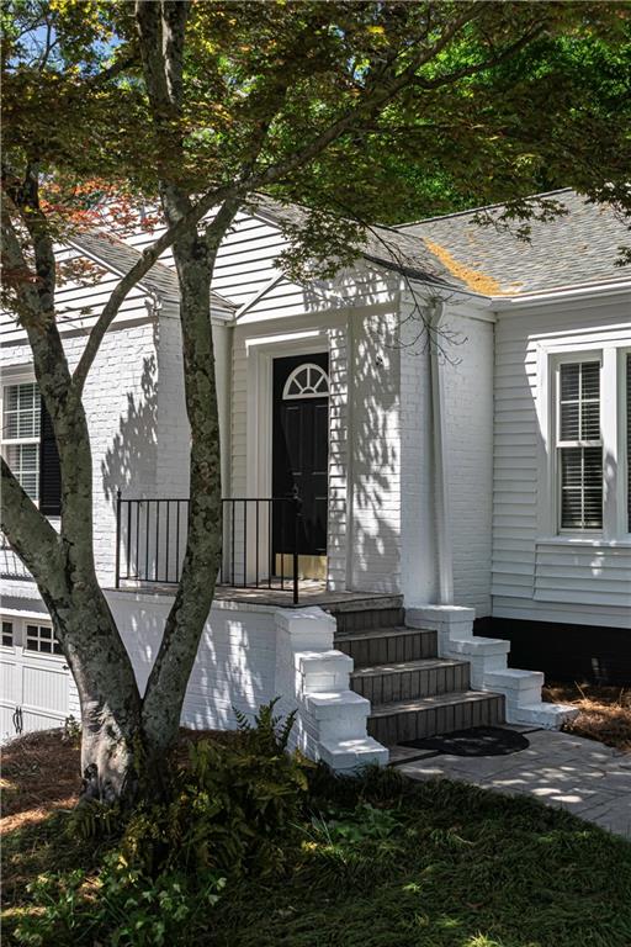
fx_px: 1104
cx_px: 316
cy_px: 474
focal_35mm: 42
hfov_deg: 31.9
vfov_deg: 46.4
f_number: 8
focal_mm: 28
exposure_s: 1/400
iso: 200
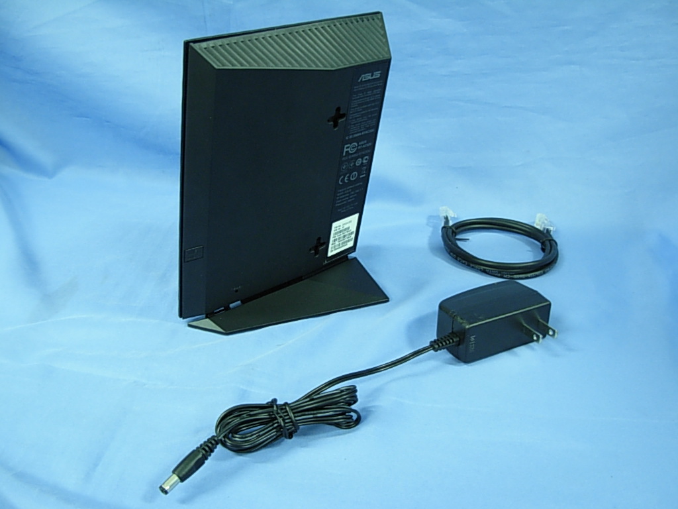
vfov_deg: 37.7
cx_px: 339
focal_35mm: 38
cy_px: 254
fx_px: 744
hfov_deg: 49.0
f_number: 2.9
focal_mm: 6.3
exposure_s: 1/4
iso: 178
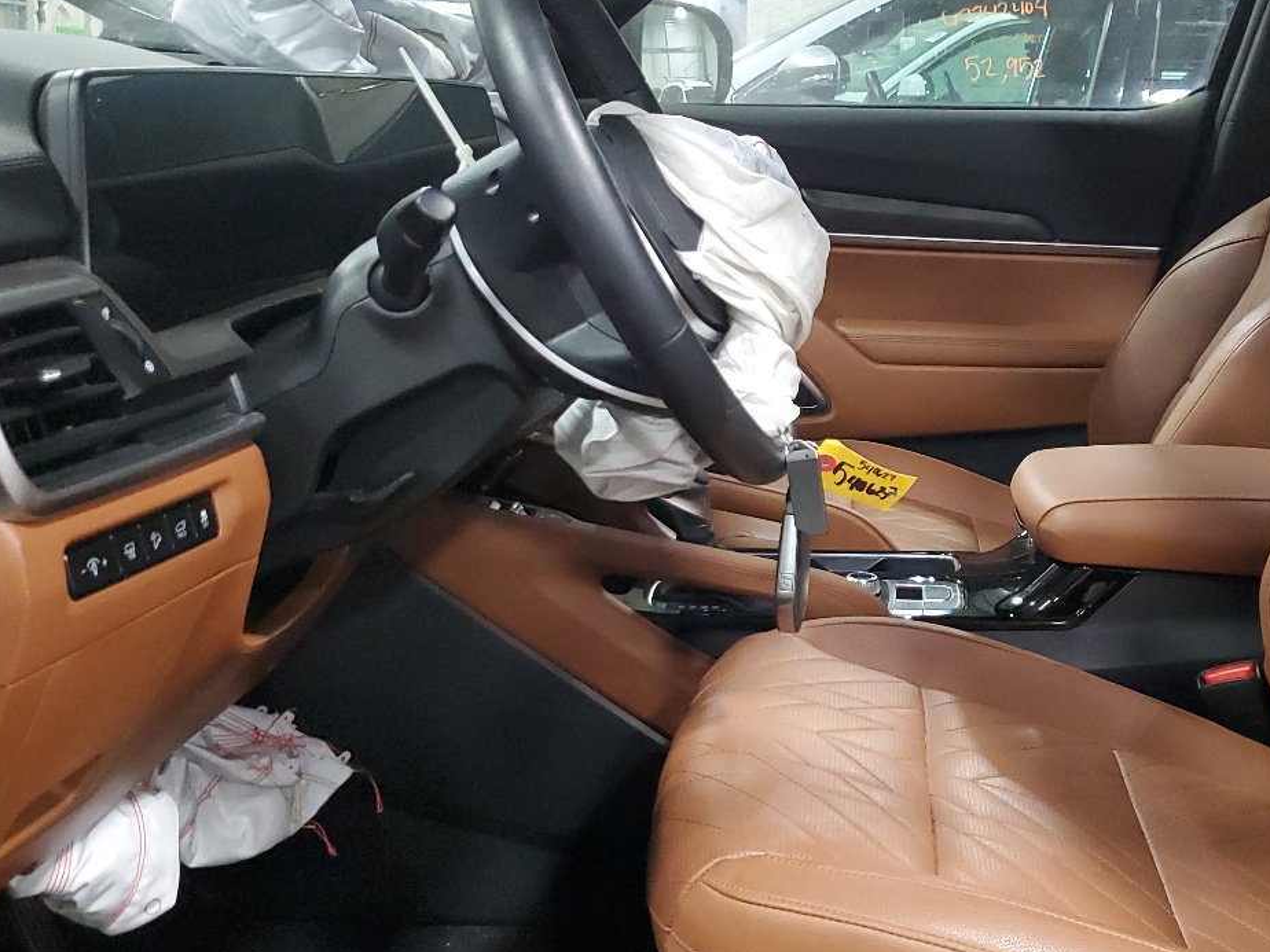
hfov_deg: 41.4
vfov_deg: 32.2
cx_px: 867
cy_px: 529
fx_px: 1651
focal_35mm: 45
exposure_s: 1/60.2
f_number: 1.5
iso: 395
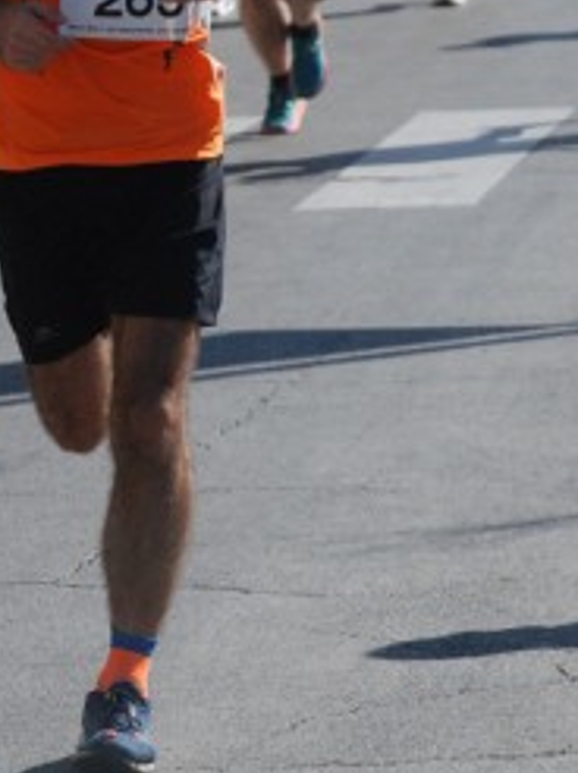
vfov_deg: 5.6
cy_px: 229
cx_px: 39
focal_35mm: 353
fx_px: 7873
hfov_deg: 4.2
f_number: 7.1
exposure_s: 1/2000
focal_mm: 100
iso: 1000
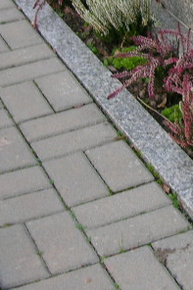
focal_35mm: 126
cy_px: 19
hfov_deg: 10.4
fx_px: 1014
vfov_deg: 16.0
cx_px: 309
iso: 50
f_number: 2.8
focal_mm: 8.9
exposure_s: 1/33.9
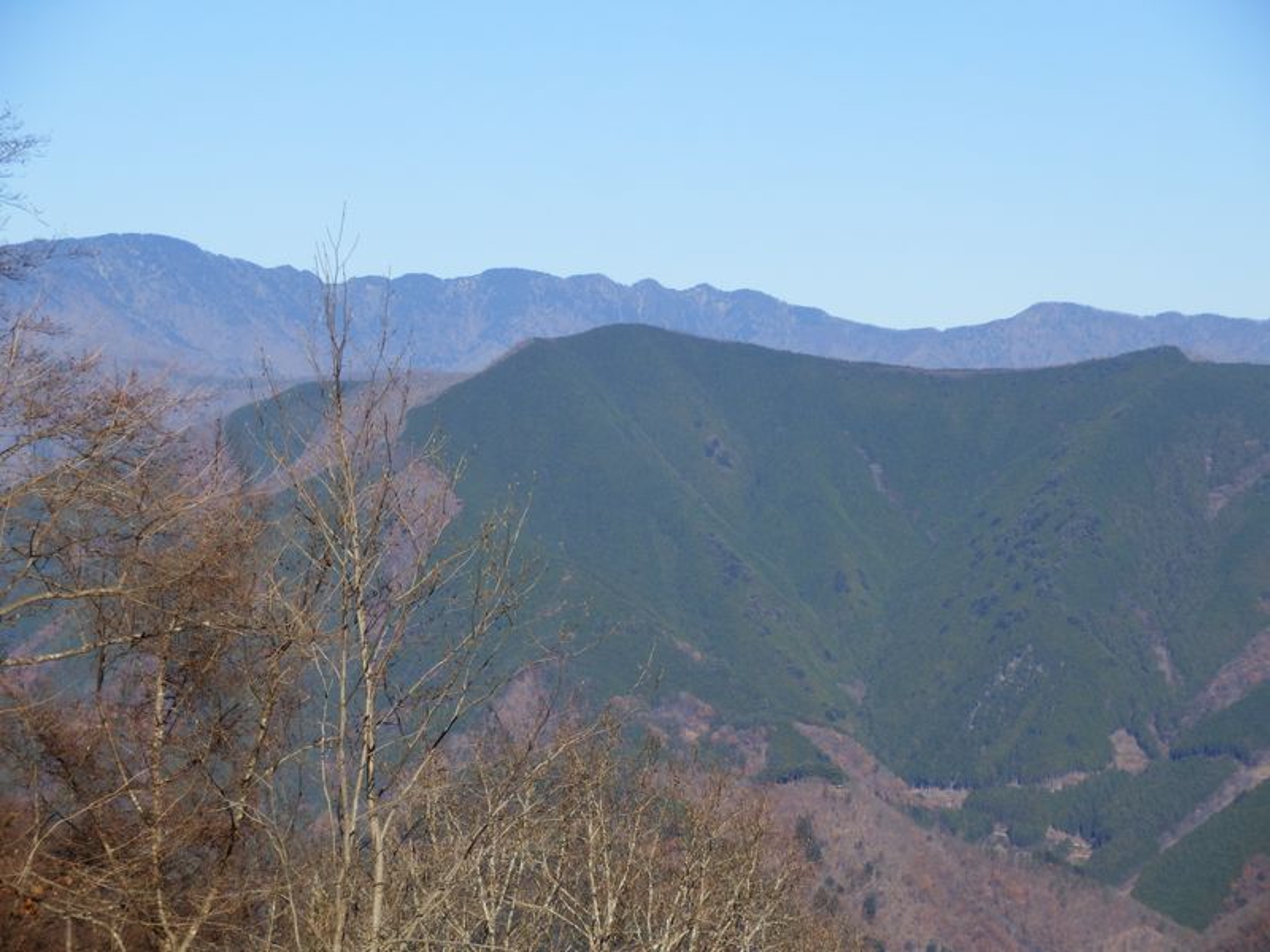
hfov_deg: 15.9
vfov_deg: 12.0
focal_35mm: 124
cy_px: 476
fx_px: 4549
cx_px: 635
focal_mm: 21.9
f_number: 5.7
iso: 80
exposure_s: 1/400
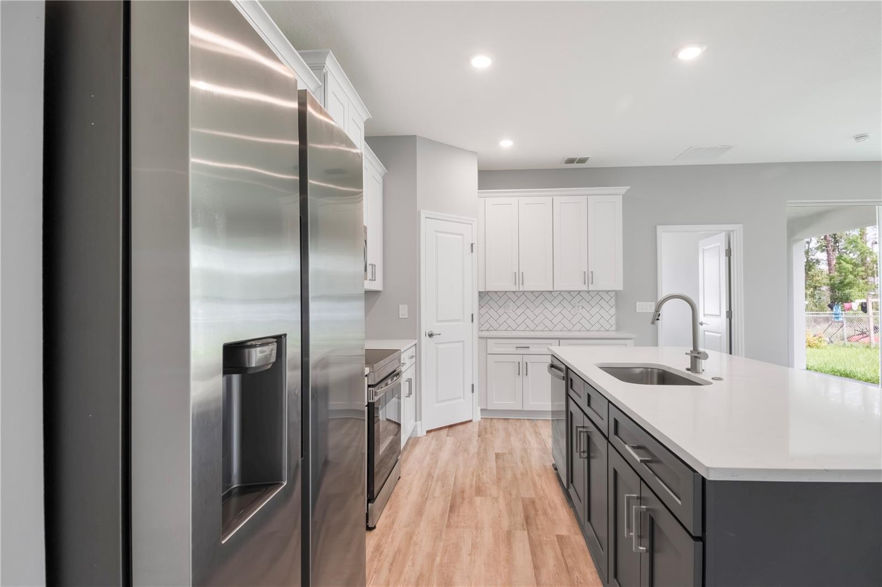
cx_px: 441
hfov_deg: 92.5
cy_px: 294
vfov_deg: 69.6
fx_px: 423
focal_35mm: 17
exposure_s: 1/50
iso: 250
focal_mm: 11.5
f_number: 9
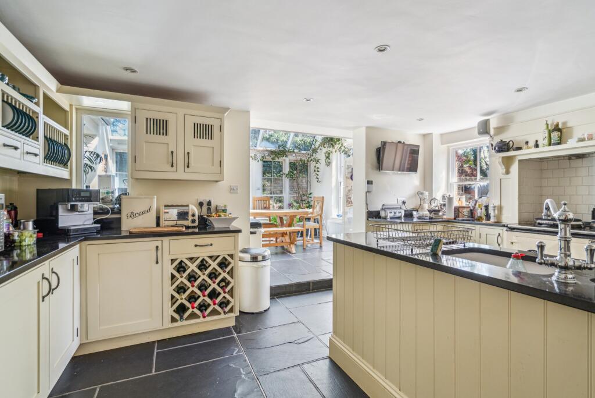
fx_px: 265
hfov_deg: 96.7
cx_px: 298
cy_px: 199
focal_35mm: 16
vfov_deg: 73.8
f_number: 5
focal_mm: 16
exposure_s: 1/50
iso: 640
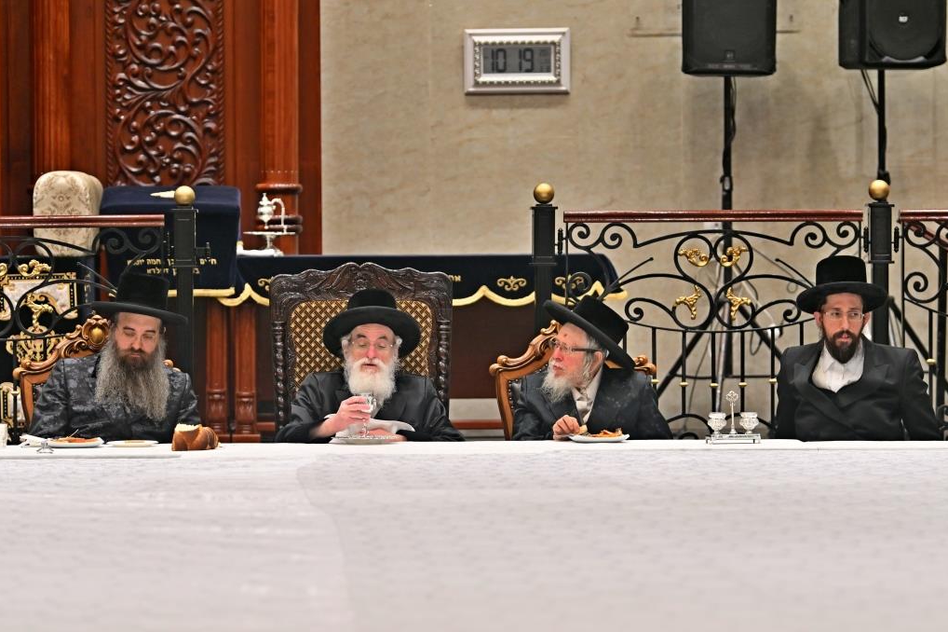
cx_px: 474
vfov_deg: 8.3
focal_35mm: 166
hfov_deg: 12.4
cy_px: 317
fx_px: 4370
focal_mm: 110
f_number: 2.8
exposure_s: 1/400
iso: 250
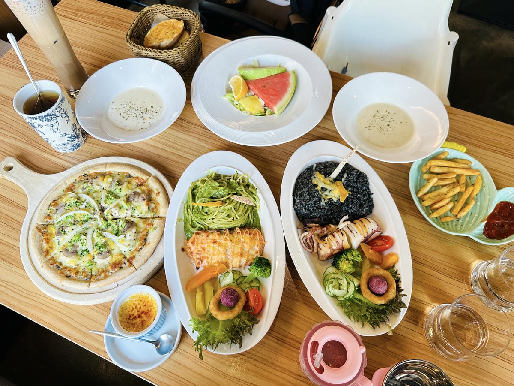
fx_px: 356
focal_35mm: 24
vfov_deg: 56.8
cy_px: 193
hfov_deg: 71.6
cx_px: 257
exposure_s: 1/120
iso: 80
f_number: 1.78
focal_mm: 6.86
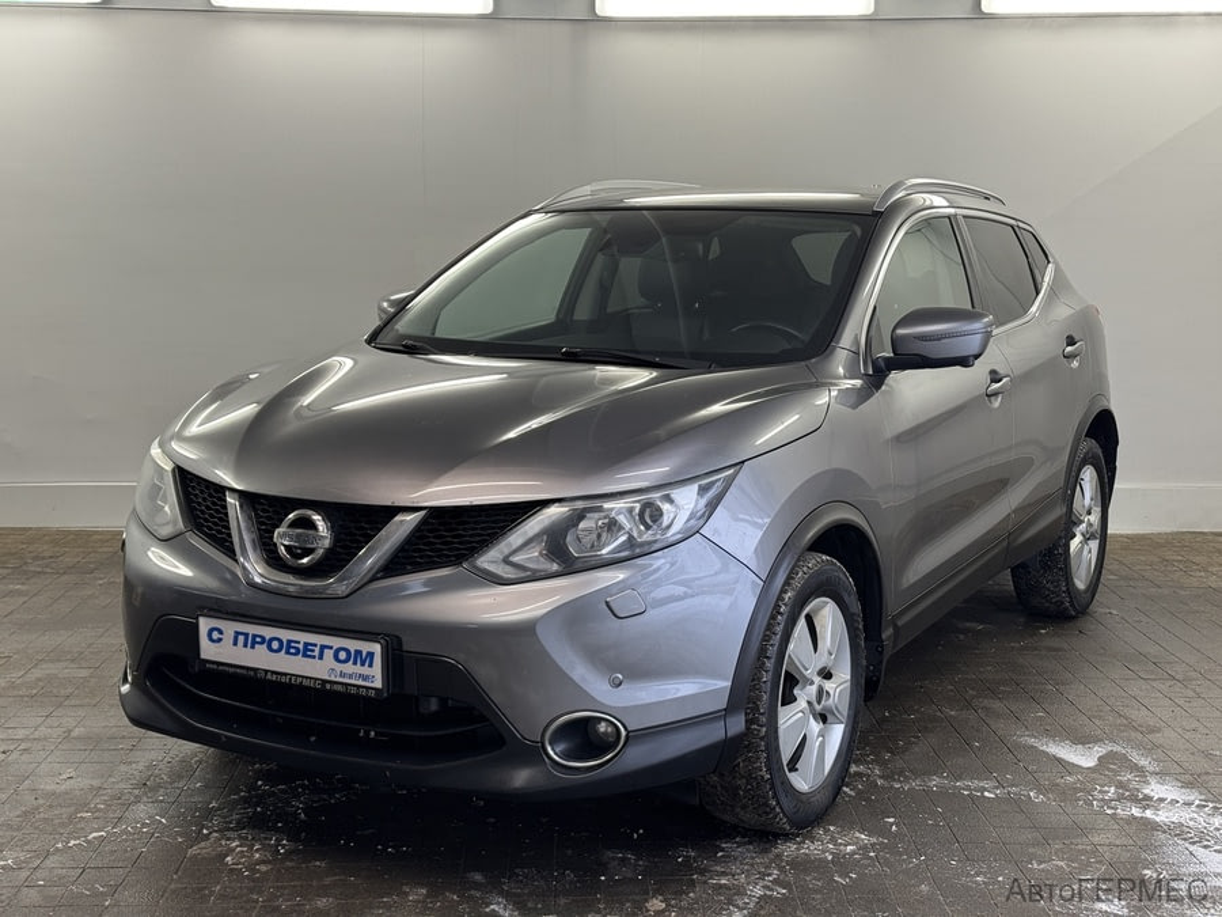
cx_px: 611
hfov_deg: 39.7
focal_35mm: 48
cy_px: 458
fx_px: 1694
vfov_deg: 30.3
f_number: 1.78
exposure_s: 1/100
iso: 64
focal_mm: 6.76
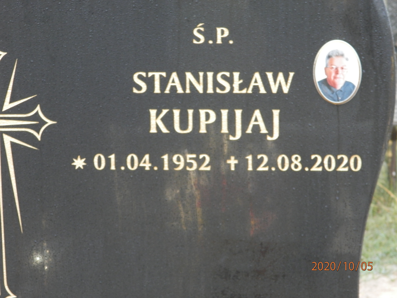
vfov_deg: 9.7
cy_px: 149
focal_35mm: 153
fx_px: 1755
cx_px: 198
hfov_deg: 12.9
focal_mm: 27.4
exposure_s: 1/20
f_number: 4.9
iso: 250
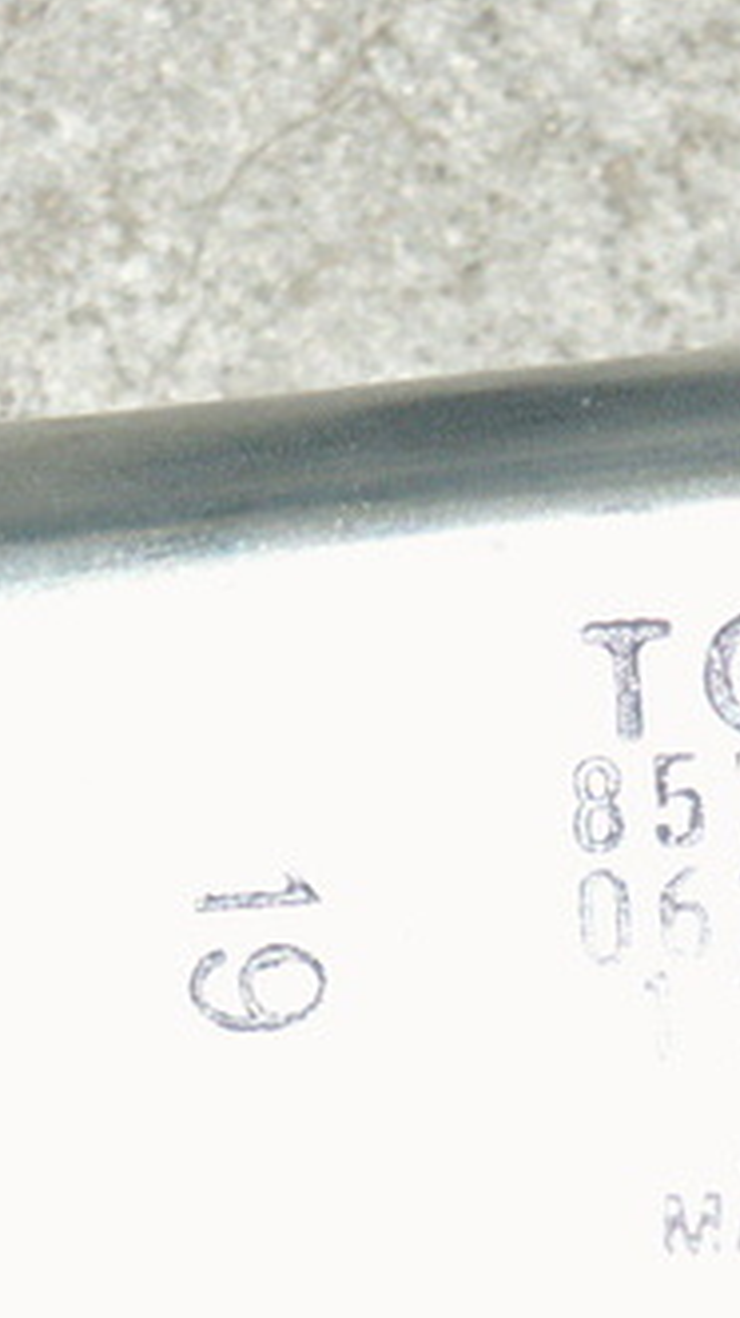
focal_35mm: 527
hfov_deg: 2.3
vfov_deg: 4.1
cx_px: 748
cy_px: 1023
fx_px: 18398
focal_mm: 50.69
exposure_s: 1/180
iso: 200
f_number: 4.5
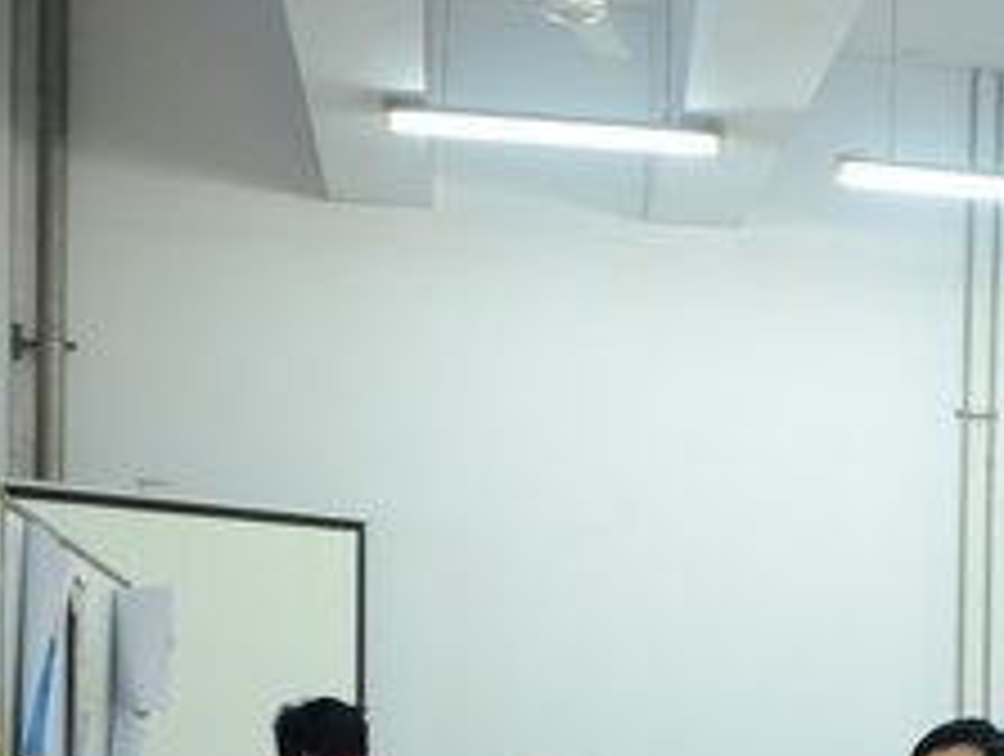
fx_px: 2469
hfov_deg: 21.4
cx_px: 1207
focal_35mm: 85
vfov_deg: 16.8
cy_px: 853
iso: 800
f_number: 3.8
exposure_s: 1/40
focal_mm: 22
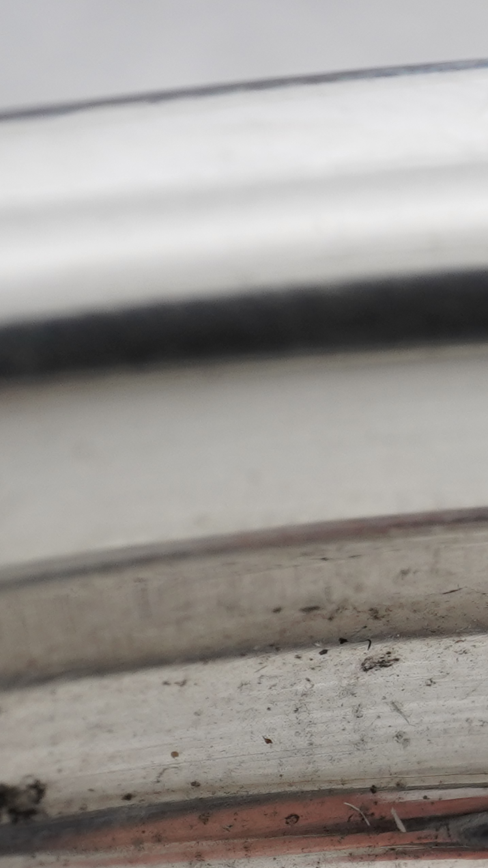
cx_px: 1307
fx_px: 3358
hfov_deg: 7.6
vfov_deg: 14.7
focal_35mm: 146
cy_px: 580
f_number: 22
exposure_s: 1/125
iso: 400
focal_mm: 30
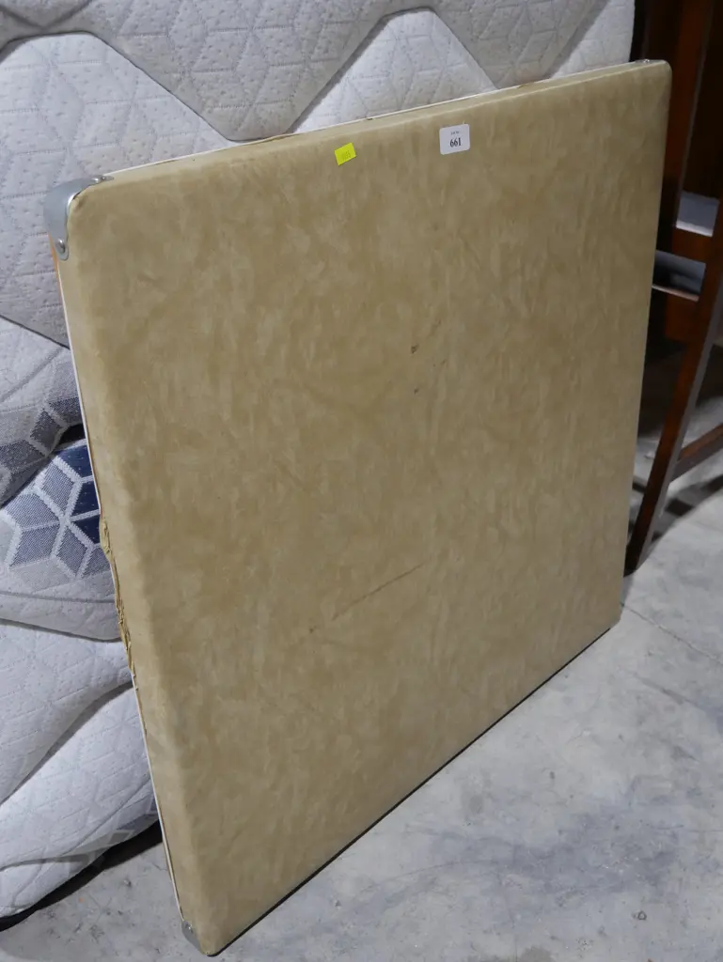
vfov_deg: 49.0
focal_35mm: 38
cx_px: 362
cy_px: 481
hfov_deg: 37.8
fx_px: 1057
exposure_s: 1/60
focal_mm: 19
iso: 320
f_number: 4.1
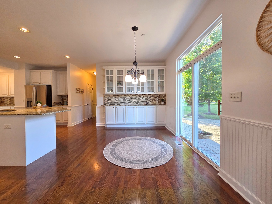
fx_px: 102
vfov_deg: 89.9
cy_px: 102
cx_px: 136
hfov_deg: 106.2
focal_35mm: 13
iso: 250
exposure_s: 1/120
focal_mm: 2.2
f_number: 2.2
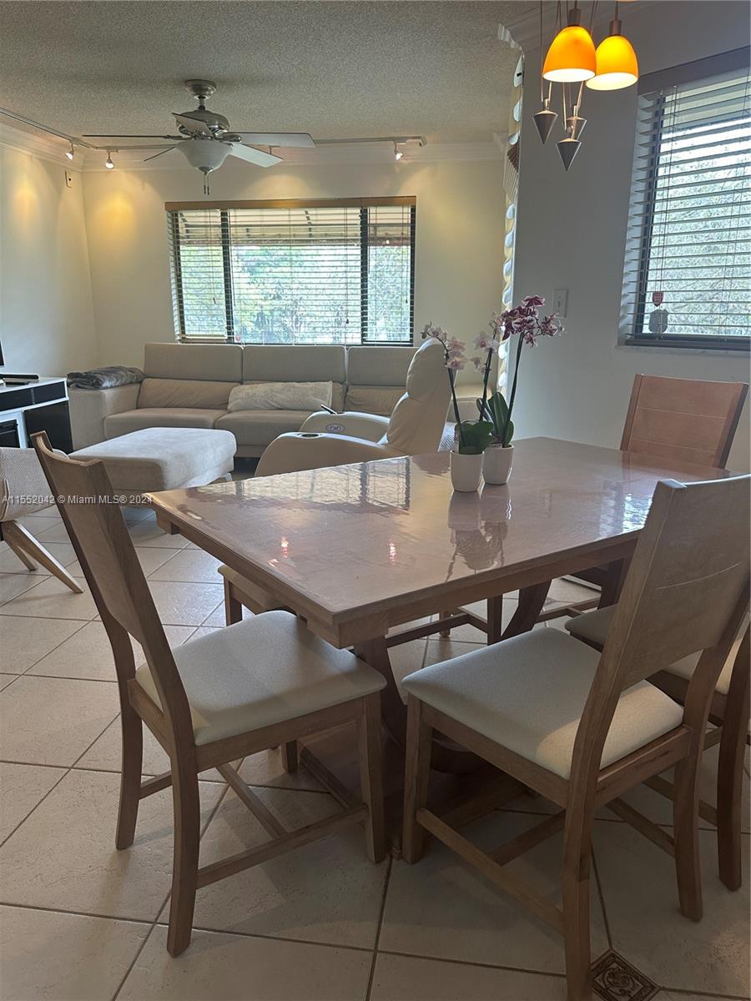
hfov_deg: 56.8
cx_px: 376
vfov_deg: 71.6
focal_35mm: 24
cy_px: 500
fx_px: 694
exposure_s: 1/120
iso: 160
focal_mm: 6.86
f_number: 1.78
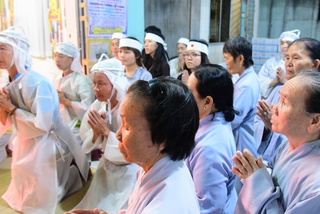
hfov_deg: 56.8
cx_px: 191
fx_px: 294
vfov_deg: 40.0
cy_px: 93
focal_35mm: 33
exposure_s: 1/60
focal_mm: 24
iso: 6400
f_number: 4.5
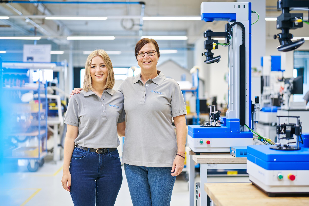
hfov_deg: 39.6
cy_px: 103
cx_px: 154
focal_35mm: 50
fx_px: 429
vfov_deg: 27.0
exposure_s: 1/160
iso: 200
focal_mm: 50
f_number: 1.4
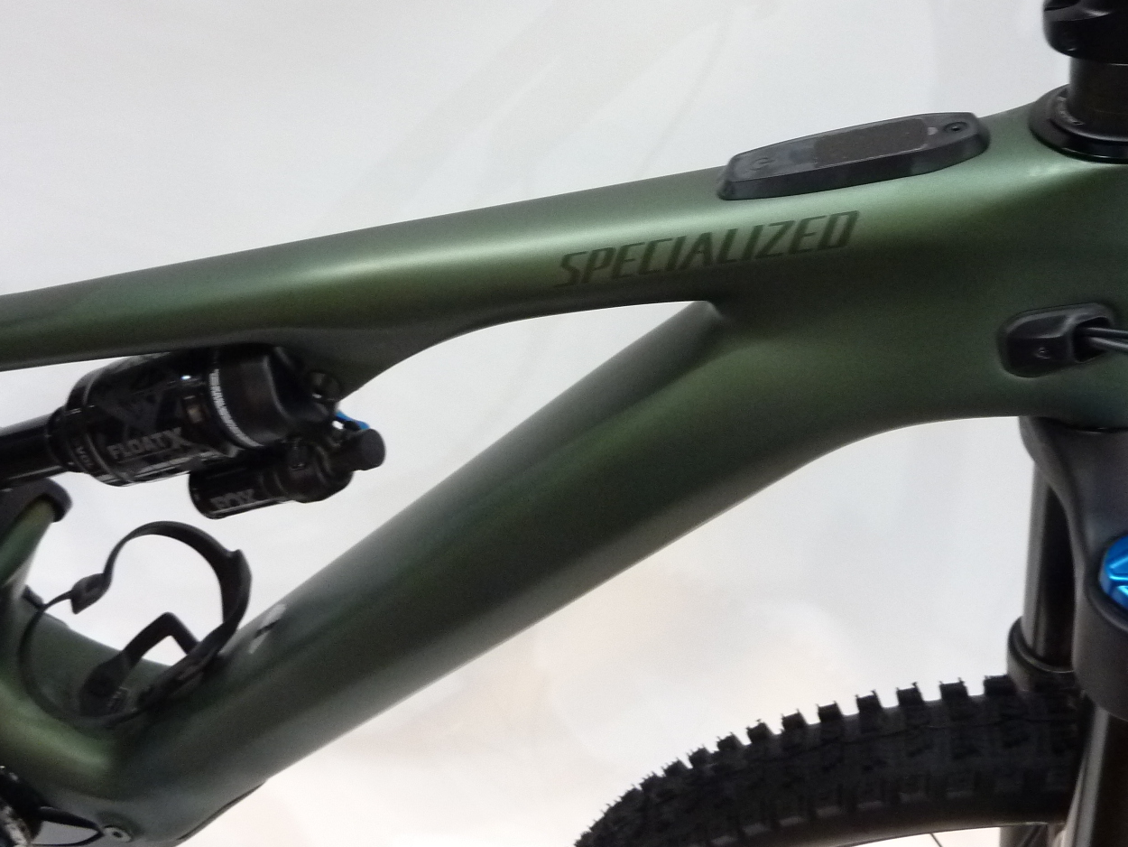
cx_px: 653
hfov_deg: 56.5
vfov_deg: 43.9
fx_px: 1043
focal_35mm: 32
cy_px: 330
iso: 400
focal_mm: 4.1
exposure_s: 1/15
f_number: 3.3
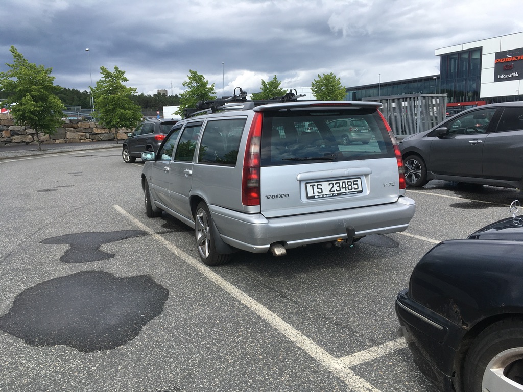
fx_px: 438
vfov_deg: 48.2
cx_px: 262
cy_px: 196
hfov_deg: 61.7
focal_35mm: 29
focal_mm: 4.15
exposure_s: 1/884
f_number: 2.2
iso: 25
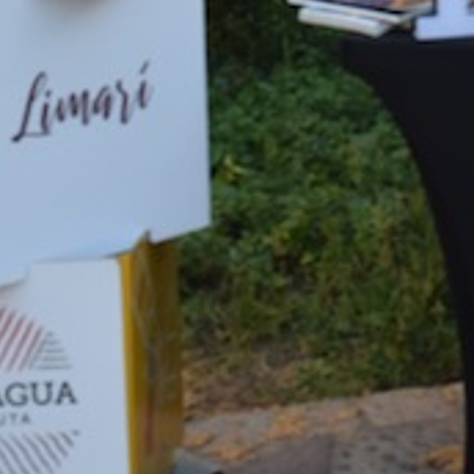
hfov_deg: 11.6
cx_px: 830
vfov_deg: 11.8
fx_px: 2172
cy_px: -274
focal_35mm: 140
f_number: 7.1
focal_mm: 21
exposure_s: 1/200
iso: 400
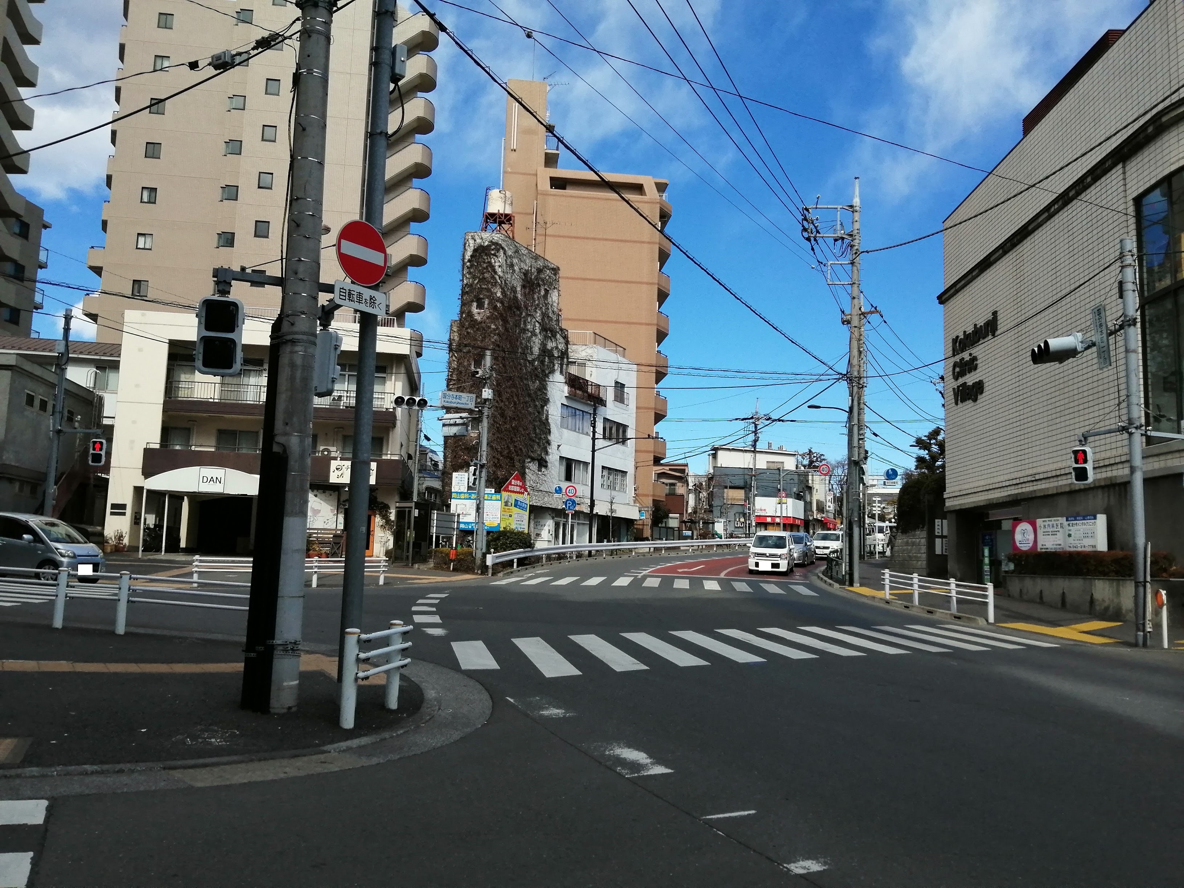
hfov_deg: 67.3
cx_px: 592
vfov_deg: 53.1
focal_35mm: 26
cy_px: 444
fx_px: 889
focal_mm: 3.46
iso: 50
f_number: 1.8
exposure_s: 1/1555
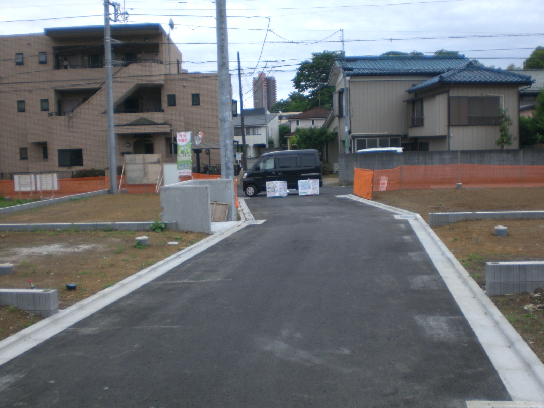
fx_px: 613
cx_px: 278
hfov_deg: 47.9
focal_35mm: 39
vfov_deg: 36.8
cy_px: 200
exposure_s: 1/100
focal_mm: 6.3
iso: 100
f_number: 3.1
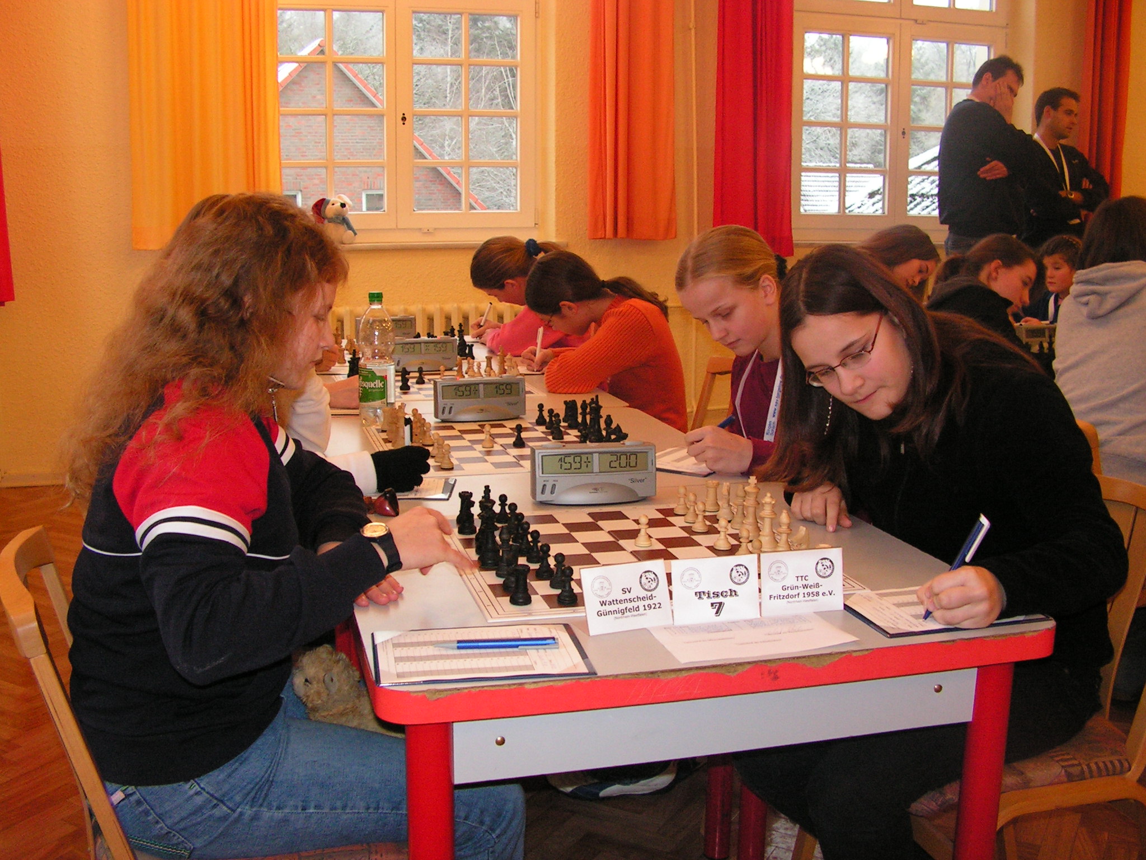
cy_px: 430
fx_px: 1192
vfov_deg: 39.7
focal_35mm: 36
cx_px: 573
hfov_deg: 51.4
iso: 200
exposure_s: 1/40
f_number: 3.2
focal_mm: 6
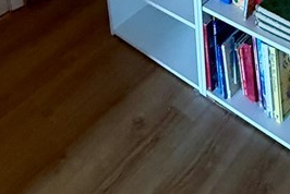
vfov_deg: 17.7
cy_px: -185
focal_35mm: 56
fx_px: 452
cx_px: 206
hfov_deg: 35.1
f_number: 2.2
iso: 640
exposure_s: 1/60
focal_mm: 2.22
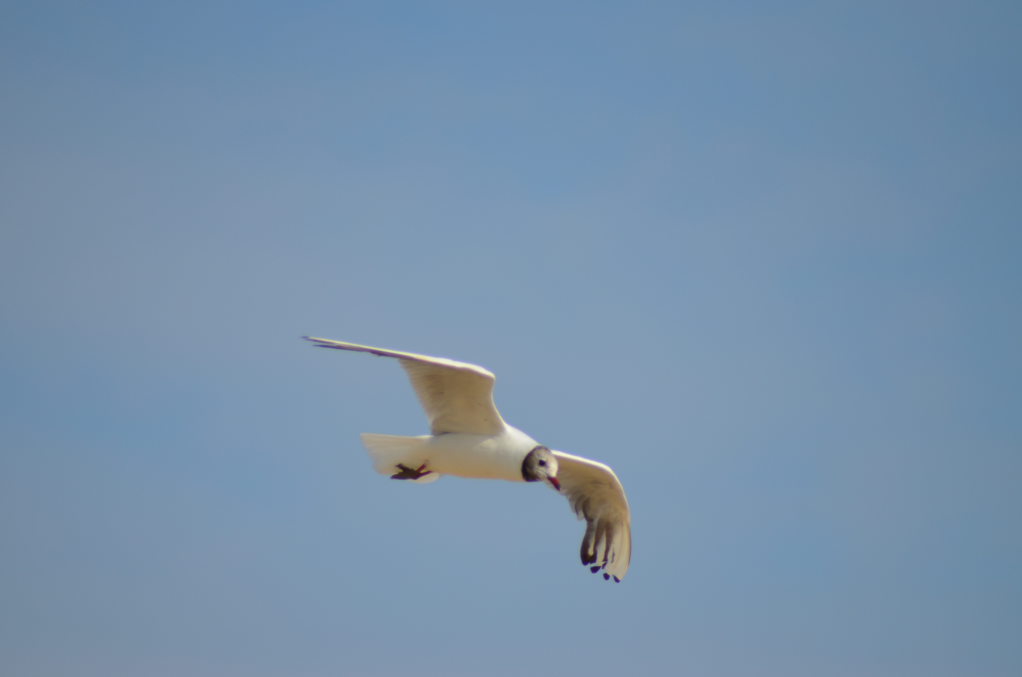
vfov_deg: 3.0
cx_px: 511
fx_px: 12749
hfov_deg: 4.6
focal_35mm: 450
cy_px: 338
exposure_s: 1/2000
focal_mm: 300
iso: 220
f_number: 5.6
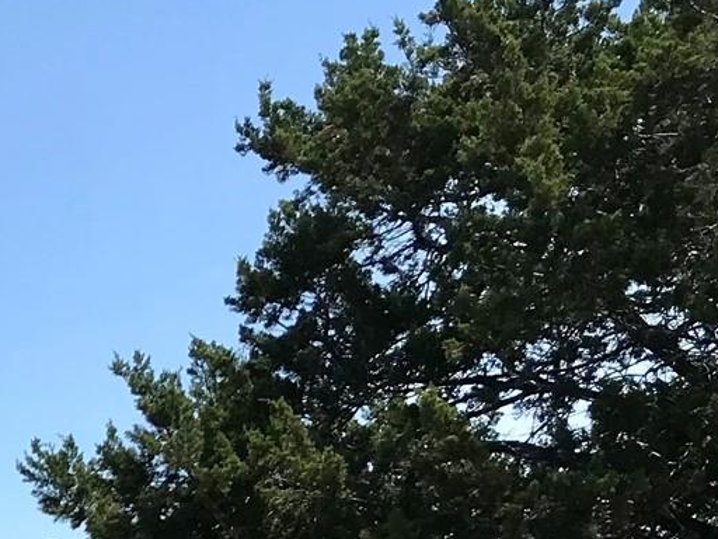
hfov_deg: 15.3
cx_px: -541
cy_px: 901
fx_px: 2323
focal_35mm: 112
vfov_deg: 12.3
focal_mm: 3.99
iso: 20
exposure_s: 1/2817
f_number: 1.8
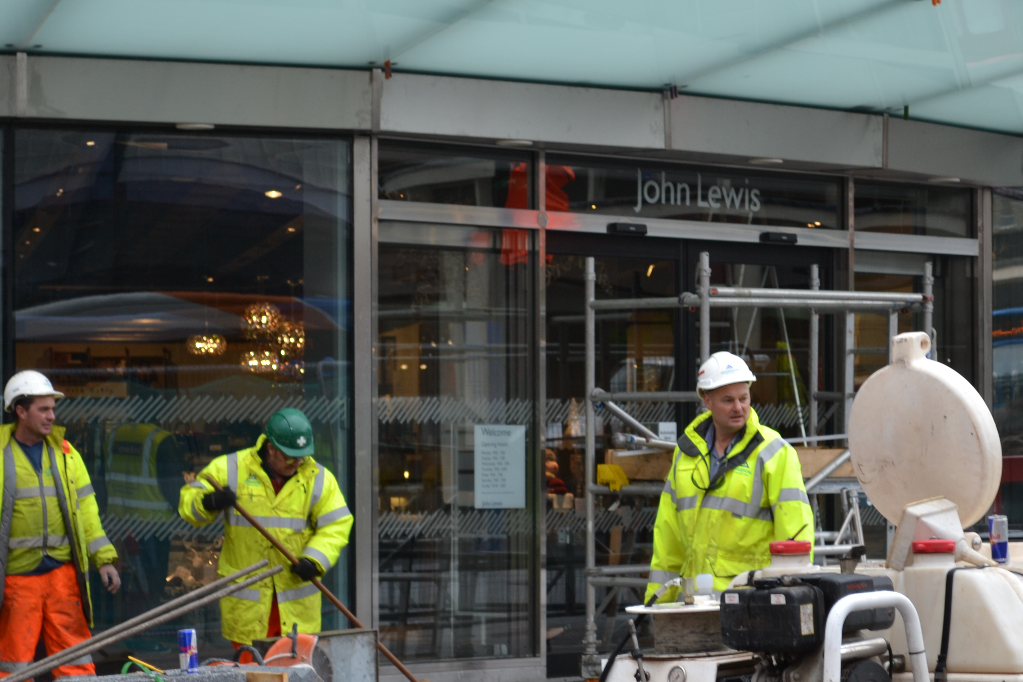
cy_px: 444
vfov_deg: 10.5
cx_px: 520
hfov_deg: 15.7
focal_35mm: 131
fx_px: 3716
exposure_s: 1/125
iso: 140
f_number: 5.6
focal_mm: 55
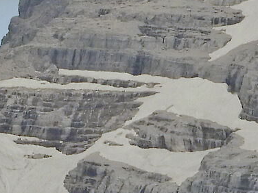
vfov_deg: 0.8
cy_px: 244
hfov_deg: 1.0
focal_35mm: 1913
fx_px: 14258
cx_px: -48
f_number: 4.5
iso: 100
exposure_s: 1/1000
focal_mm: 53.9
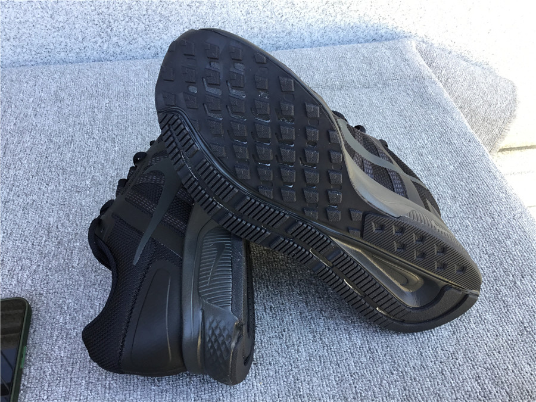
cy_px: 201
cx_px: 268
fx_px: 480
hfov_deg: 58.4
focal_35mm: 31
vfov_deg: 45.4
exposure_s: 1/100
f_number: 2.4
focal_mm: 3.3
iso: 40
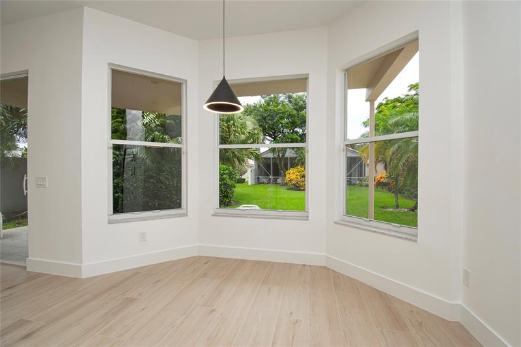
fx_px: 217
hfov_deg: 100.4
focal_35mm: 15
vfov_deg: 77.3
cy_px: 174
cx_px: 260
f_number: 9
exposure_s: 1/125
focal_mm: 10
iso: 400
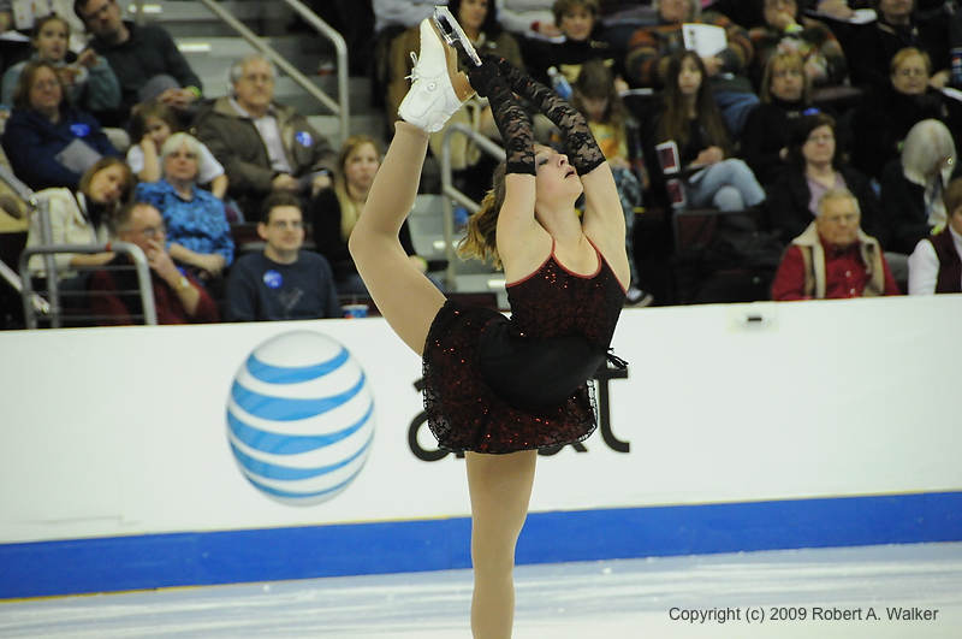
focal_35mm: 300
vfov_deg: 4.6
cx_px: 481
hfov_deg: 6.9
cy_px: 320
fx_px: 8005
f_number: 5.6
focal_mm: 200
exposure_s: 1/640
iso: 3200
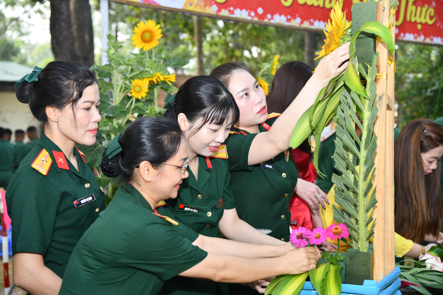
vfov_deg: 19.5
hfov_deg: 28.8
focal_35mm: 70
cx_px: 222
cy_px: 148
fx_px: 861
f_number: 5
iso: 500
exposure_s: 1/250
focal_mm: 70
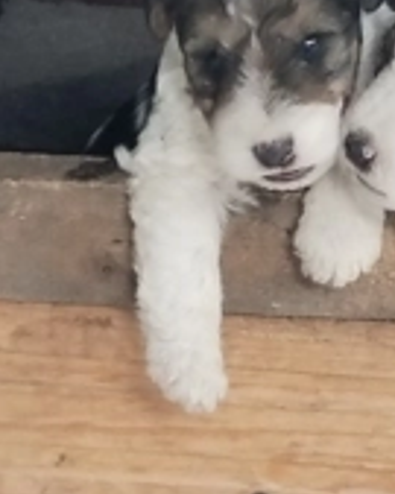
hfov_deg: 5.0
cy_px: 202
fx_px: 4563
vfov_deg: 6.2
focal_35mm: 312
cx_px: 339
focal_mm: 4.75
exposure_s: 1/50
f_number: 1.8
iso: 202
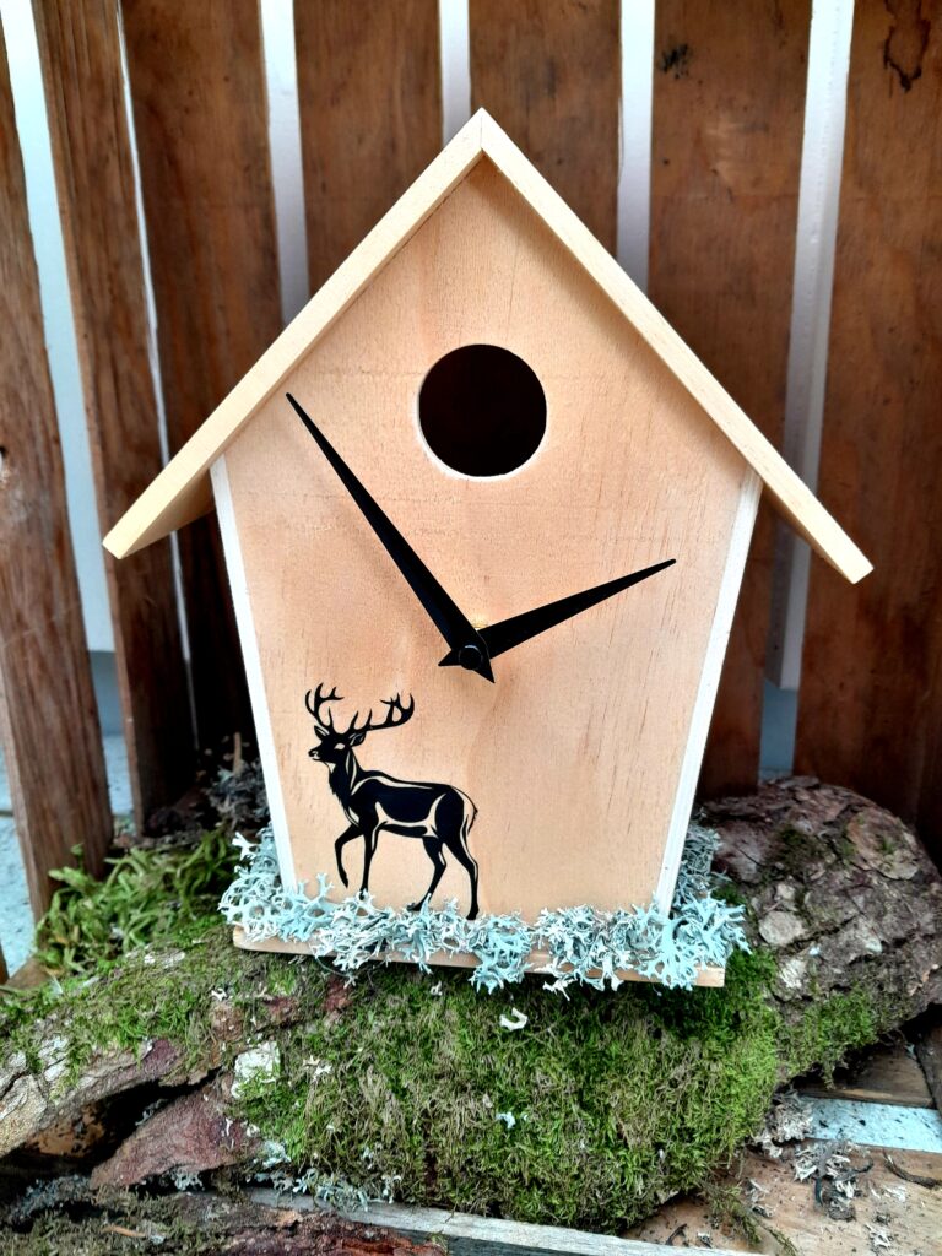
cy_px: 628
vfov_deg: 65.3
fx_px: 980
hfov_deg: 51.4
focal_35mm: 27
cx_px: 471
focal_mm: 4
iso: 64
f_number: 1.8
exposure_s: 1/50
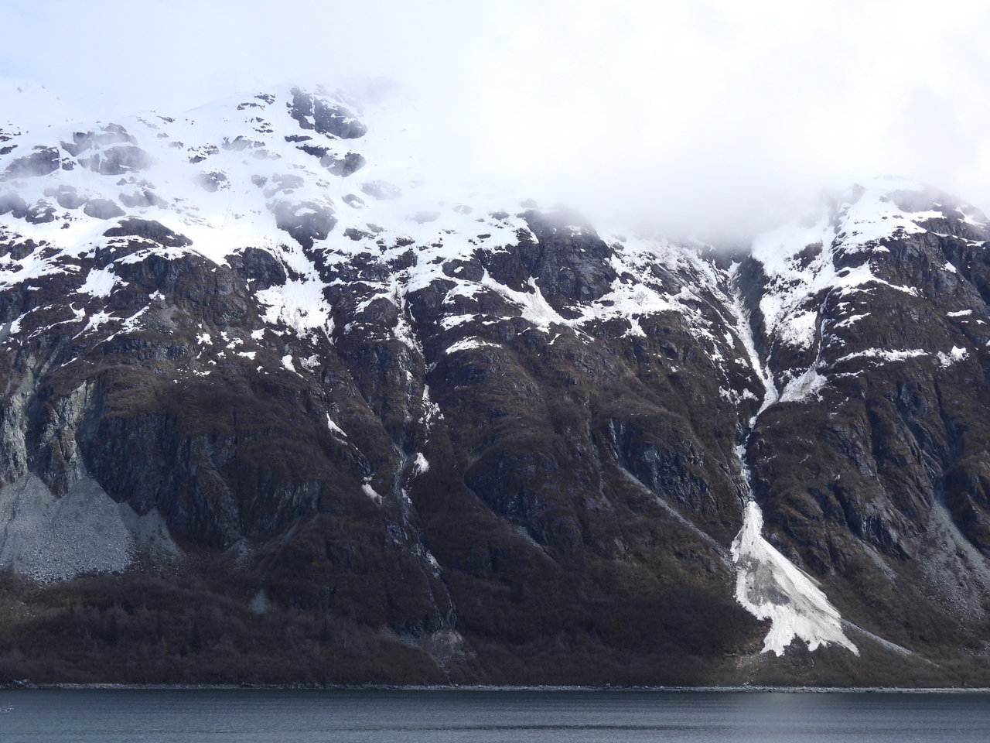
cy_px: 372
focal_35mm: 75
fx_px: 2145
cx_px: 495
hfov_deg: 26.0
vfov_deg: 19.6
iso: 100
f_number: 3.5
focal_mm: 13.4
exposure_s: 1/1600
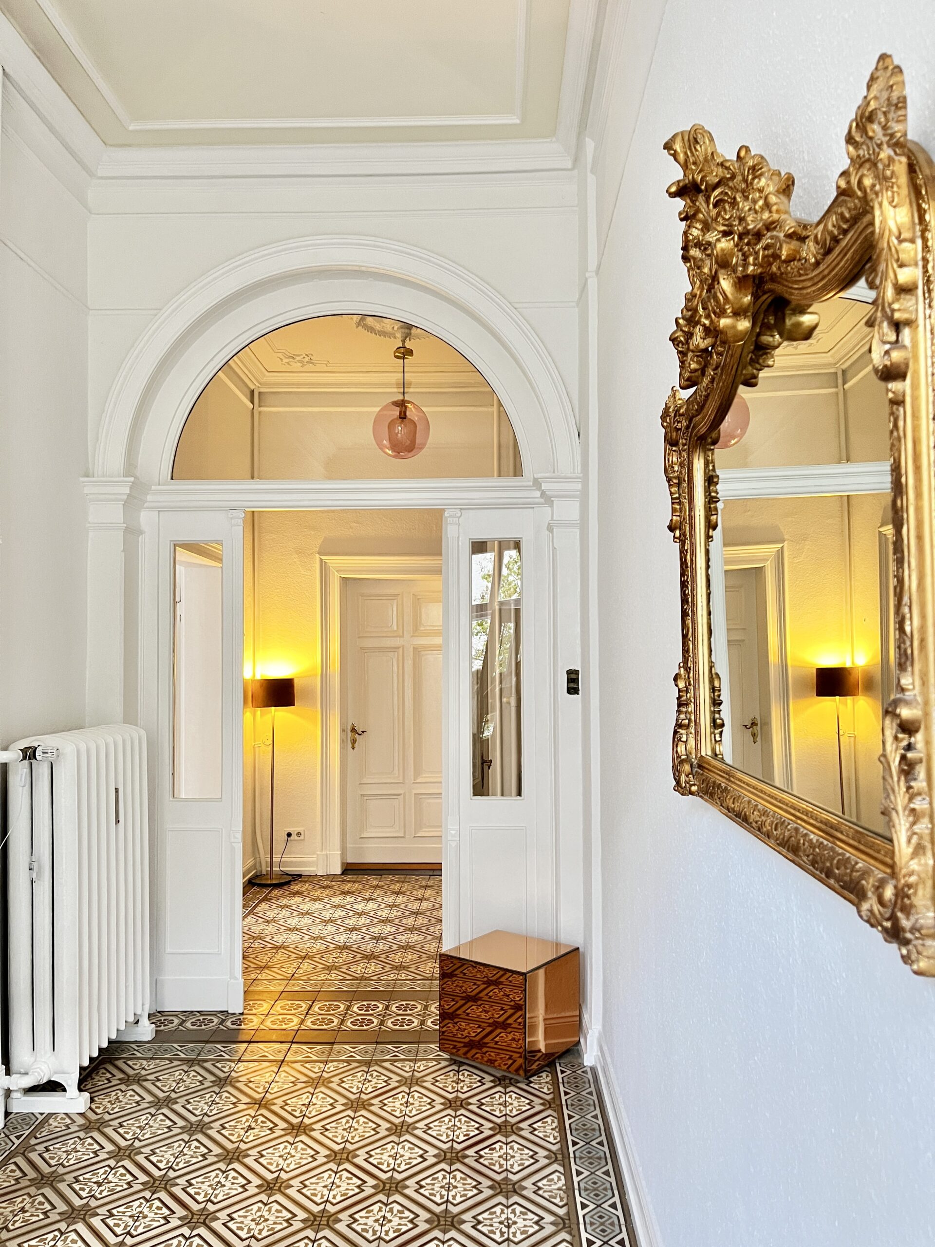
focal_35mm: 26
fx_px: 936
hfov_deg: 53.1
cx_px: 468
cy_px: 624
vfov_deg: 67.3
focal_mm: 5.1
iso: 320
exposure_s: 1/60
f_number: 1.6
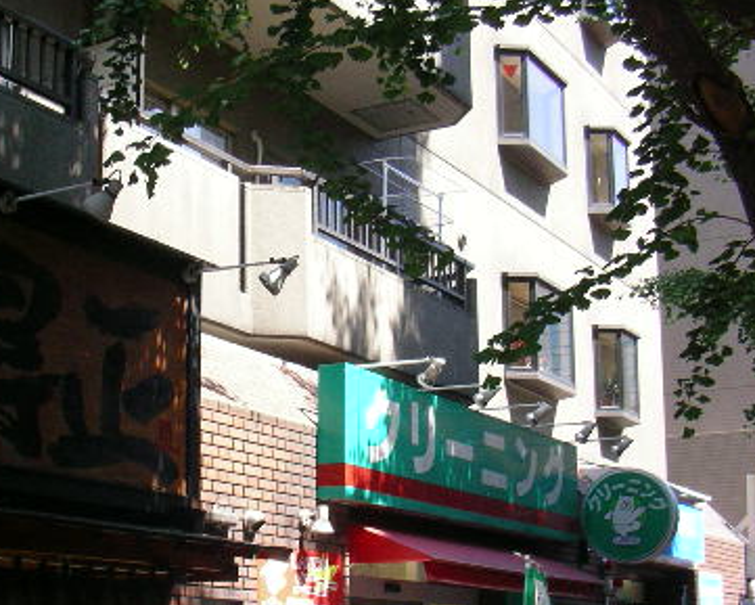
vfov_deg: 23.5
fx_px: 1430
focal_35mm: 64
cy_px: 479
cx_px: 169
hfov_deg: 29.0
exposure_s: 1/125
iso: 100
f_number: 2.8
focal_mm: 5.7
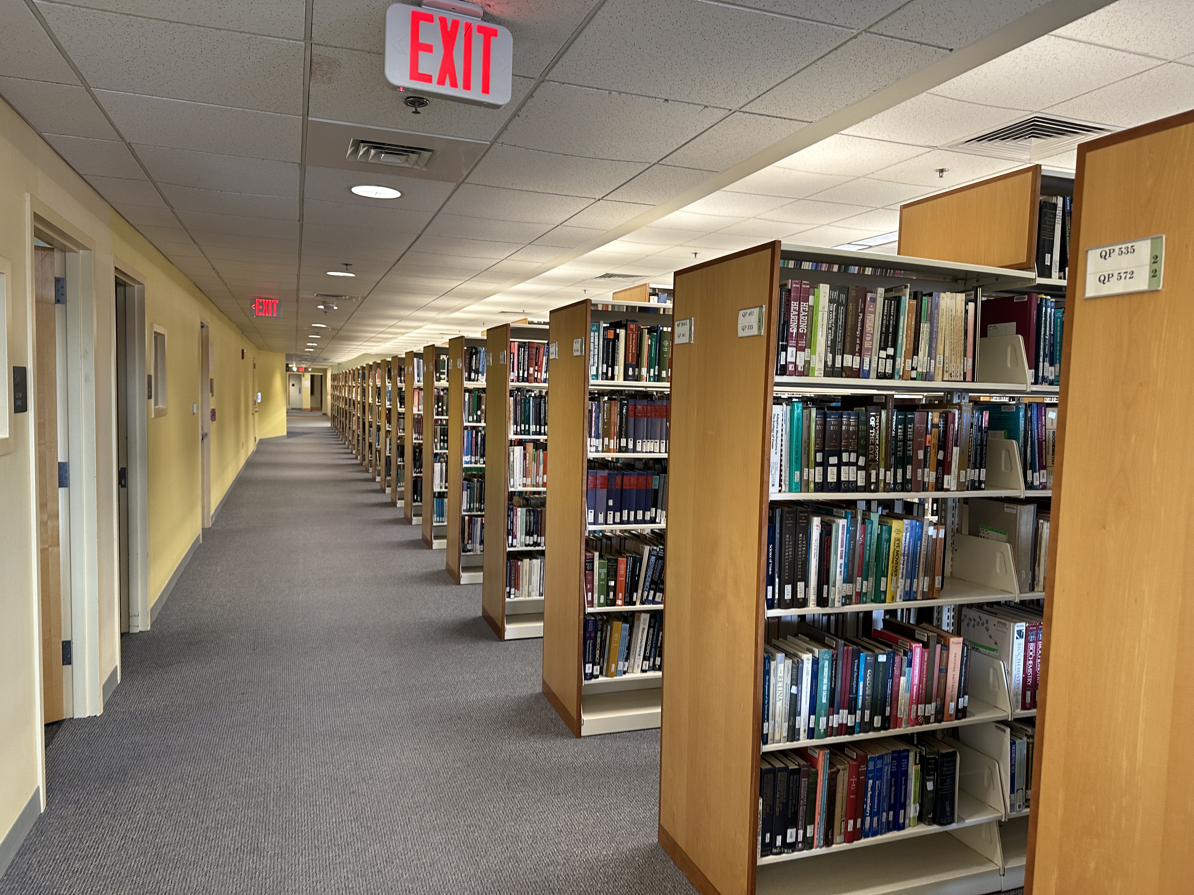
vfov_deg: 56.8
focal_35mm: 24
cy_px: 448
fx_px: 828
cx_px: 597
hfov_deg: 71.6
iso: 160
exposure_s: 1/60
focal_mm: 6.86
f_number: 1.78
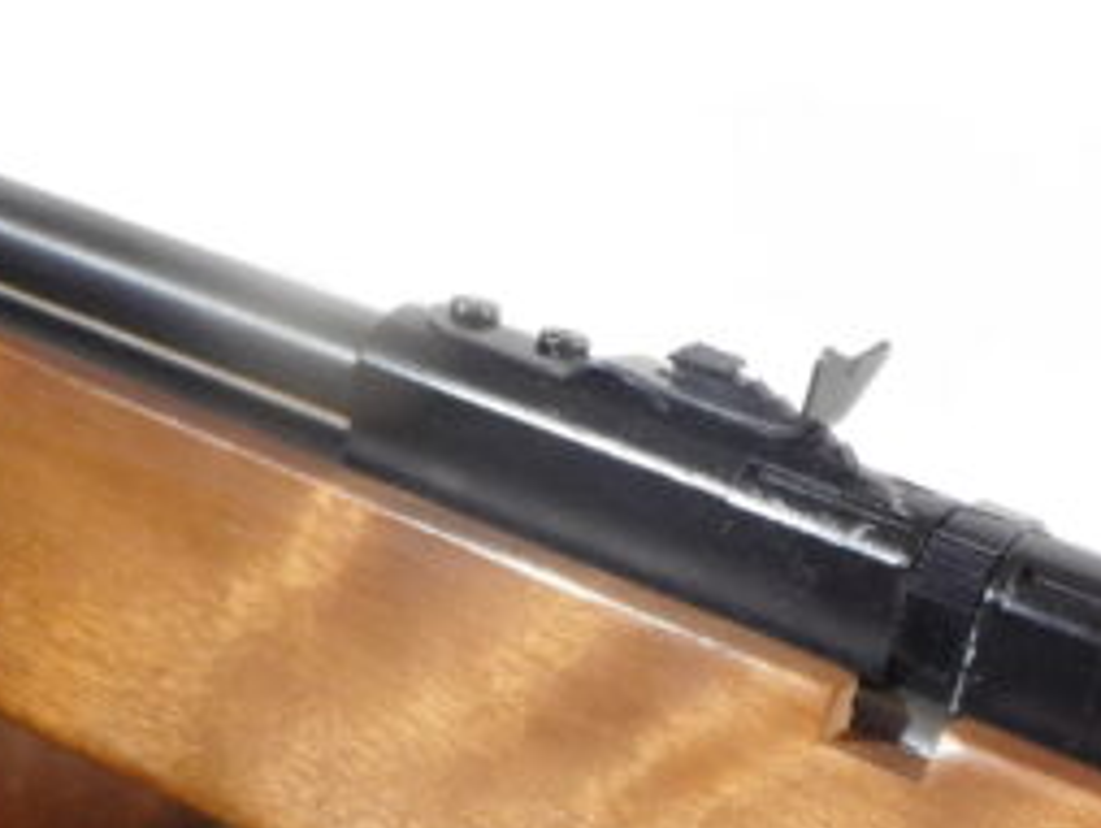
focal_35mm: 59
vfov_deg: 24.0
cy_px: 780
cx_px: 819
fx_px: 1878
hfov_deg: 32.1
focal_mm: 4.5
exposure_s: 1/30
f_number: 3.4
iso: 400
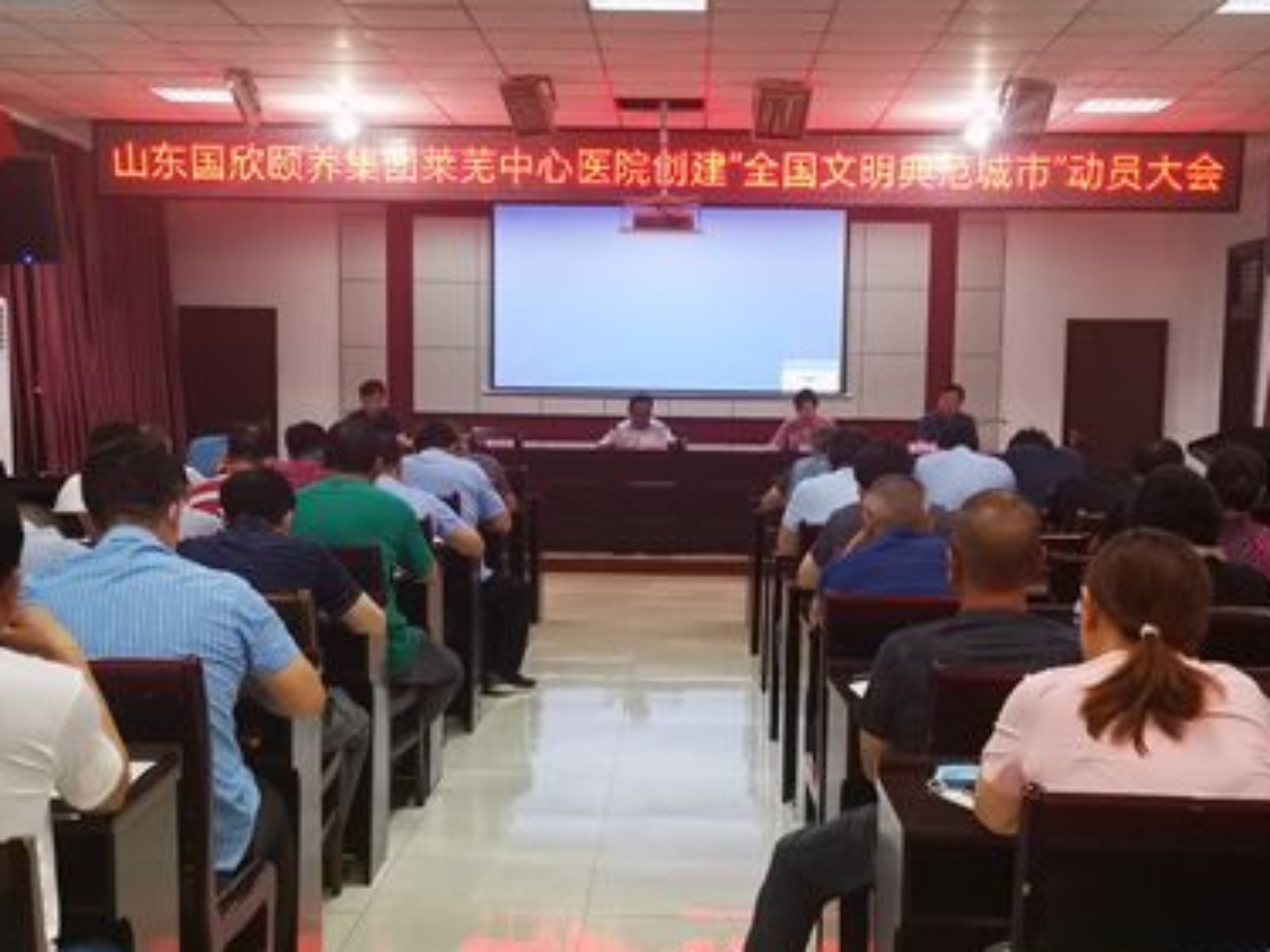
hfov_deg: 36.8
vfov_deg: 27.9
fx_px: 1907
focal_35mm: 52
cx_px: 647
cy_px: 628
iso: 250
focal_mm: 4.75
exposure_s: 1/50
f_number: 1.8
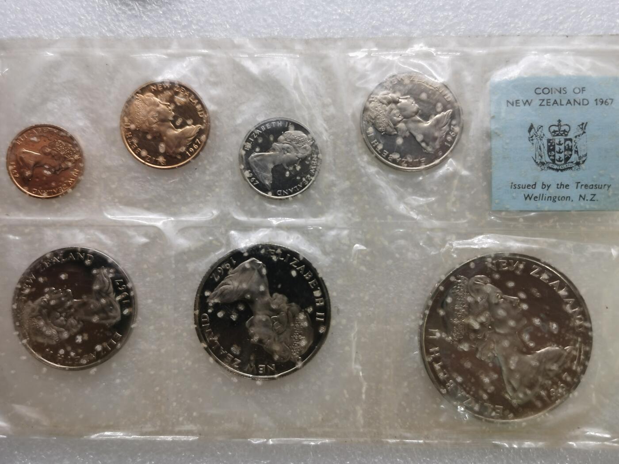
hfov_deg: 61.7
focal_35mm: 29
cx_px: 310
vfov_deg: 48.2
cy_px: 232
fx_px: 519
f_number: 1.6
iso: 50
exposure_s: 1/100
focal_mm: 5.56
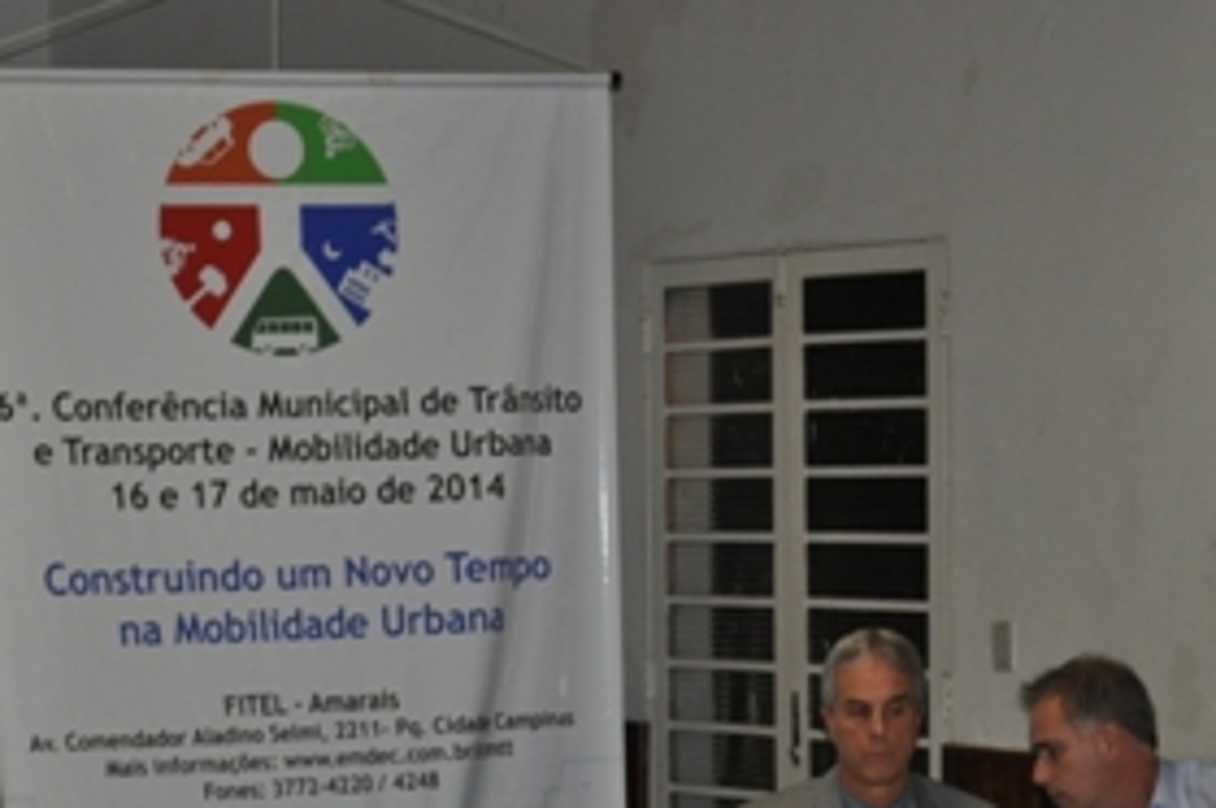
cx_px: 482
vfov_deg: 11.4
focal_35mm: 120
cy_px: 599
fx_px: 4049
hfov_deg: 17.1
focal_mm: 50
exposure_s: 1/60
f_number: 5.6
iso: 800
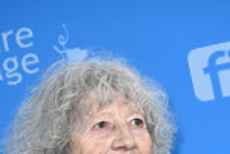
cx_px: 127
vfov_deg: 3.4
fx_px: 2549
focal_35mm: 399
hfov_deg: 5.2
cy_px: 296
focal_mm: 150
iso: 1250
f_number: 5.6
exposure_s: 1/250
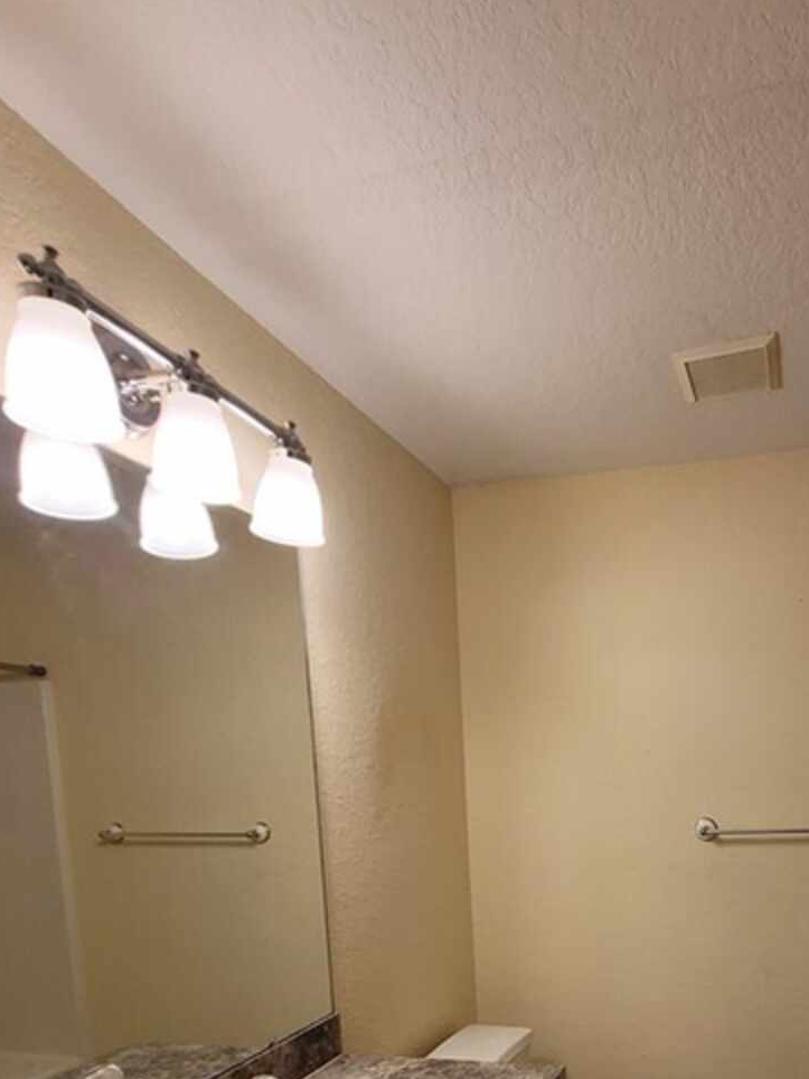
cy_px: 881
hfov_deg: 55.8
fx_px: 717
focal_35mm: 23
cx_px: 614
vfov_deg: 66.3
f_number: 2.2
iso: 125
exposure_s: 1/60
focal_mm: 2.2
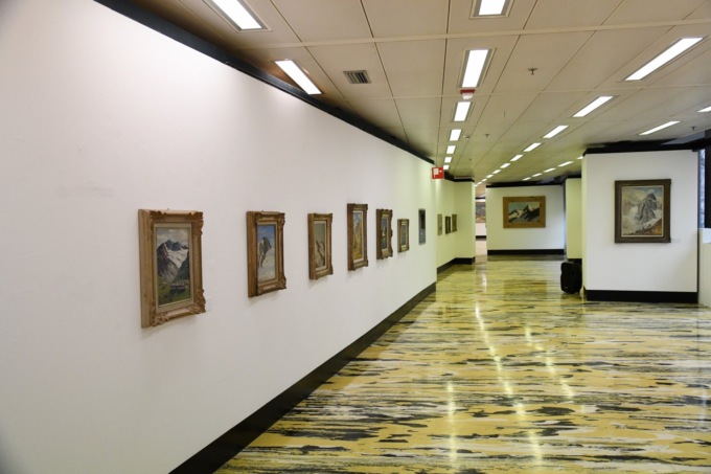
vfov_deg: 43.6
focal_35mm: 30
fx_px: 592
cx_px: 356
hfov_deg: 61.9
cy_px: 237
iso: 5000
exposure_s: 1/250
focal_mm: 30
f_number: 6.3
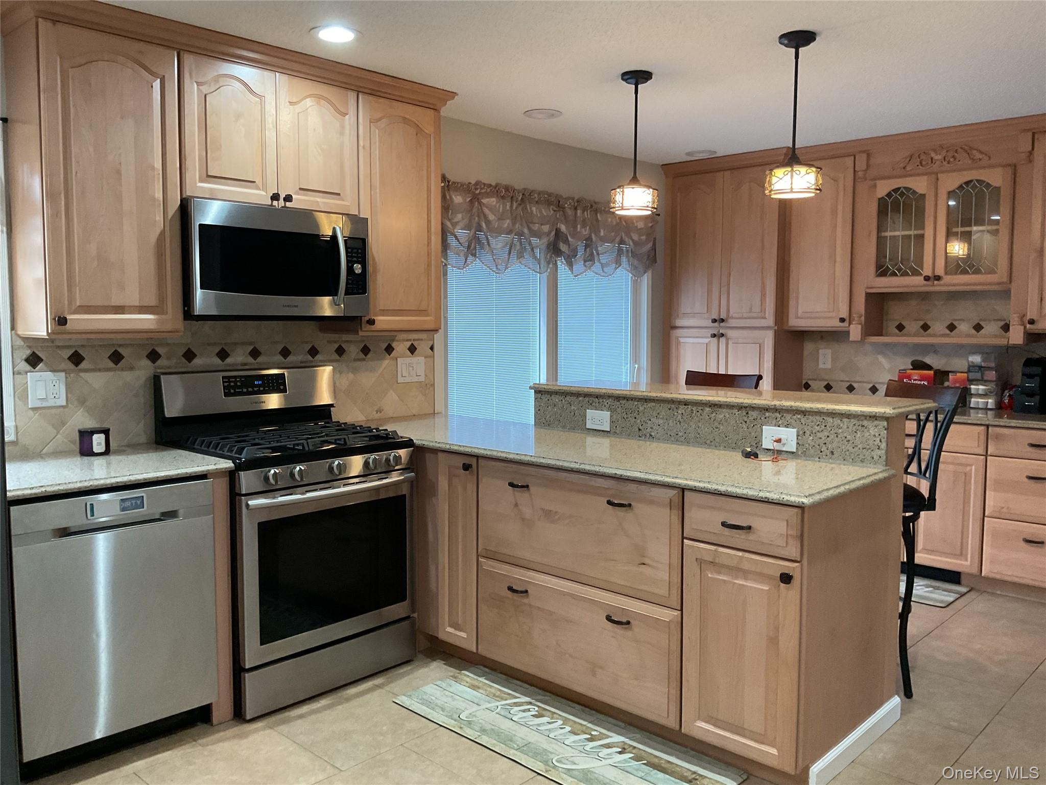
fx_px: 876
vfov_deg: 48.2
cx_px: 523
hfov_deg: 61.7
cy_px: 392
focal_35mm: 29
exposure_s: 1/60
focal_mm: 3
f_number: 1.8
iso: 125
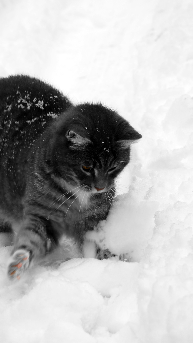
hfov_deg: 8.1
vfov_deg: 14.4
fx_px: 1356
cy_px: 175
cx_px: 78
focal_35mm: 149
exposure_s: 1/125
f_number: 11
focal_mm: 90
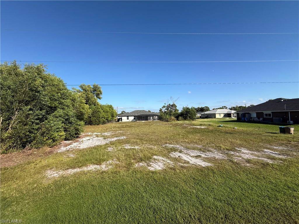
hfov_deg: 102.1
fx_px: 121
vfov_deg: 85.7
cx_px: 150
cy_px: 112
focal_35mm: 14
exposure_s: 1/2410
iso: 50
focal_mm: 2.22
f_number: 2.2
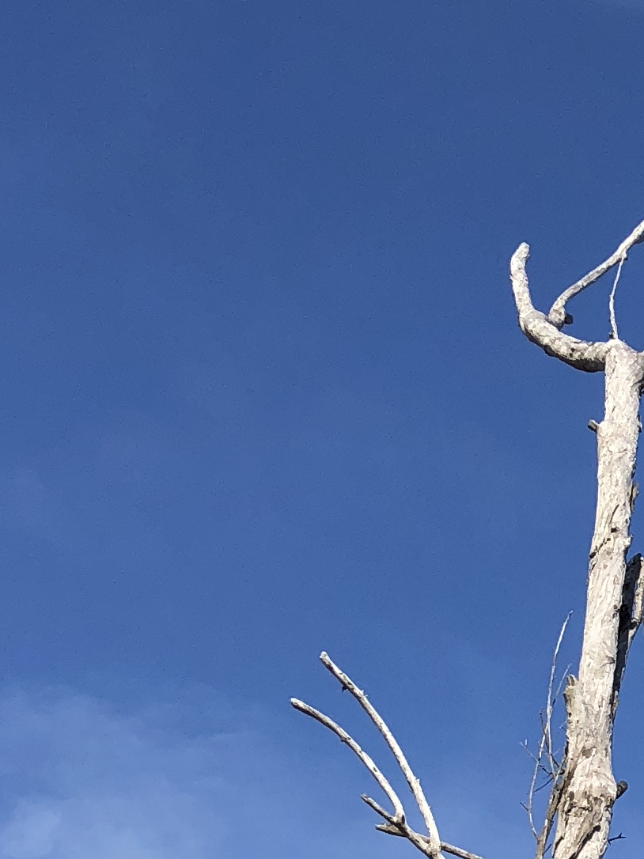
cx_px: 1134
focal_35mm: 104
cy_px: 998
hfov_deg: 13.0
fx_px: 2581
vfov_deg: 18.1
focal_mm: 4
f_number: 1.8
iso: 25
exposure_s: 1/2288
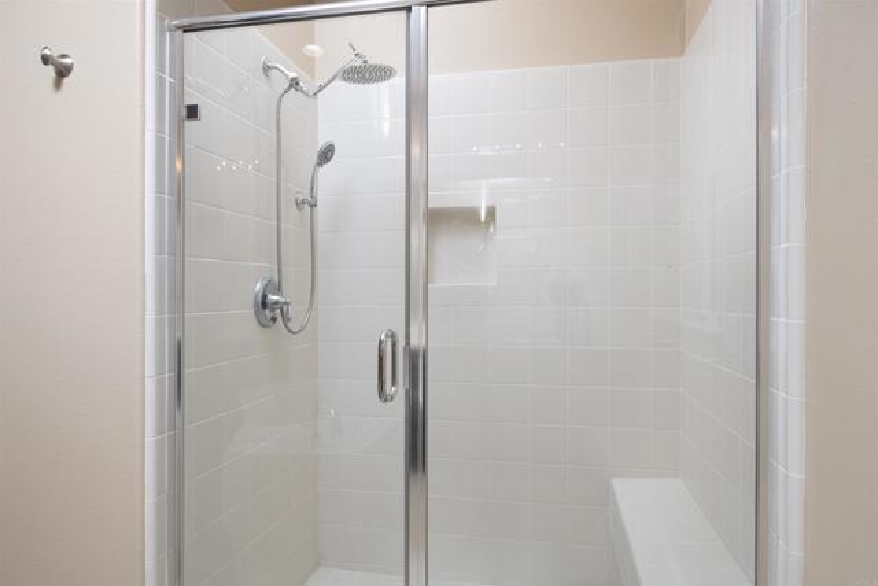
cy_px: 293
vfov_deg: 53.2
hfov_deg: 73.7
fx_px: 585
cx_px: 439
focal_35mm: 24
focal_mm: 24
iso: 320
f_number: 7.1
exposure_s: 1/250
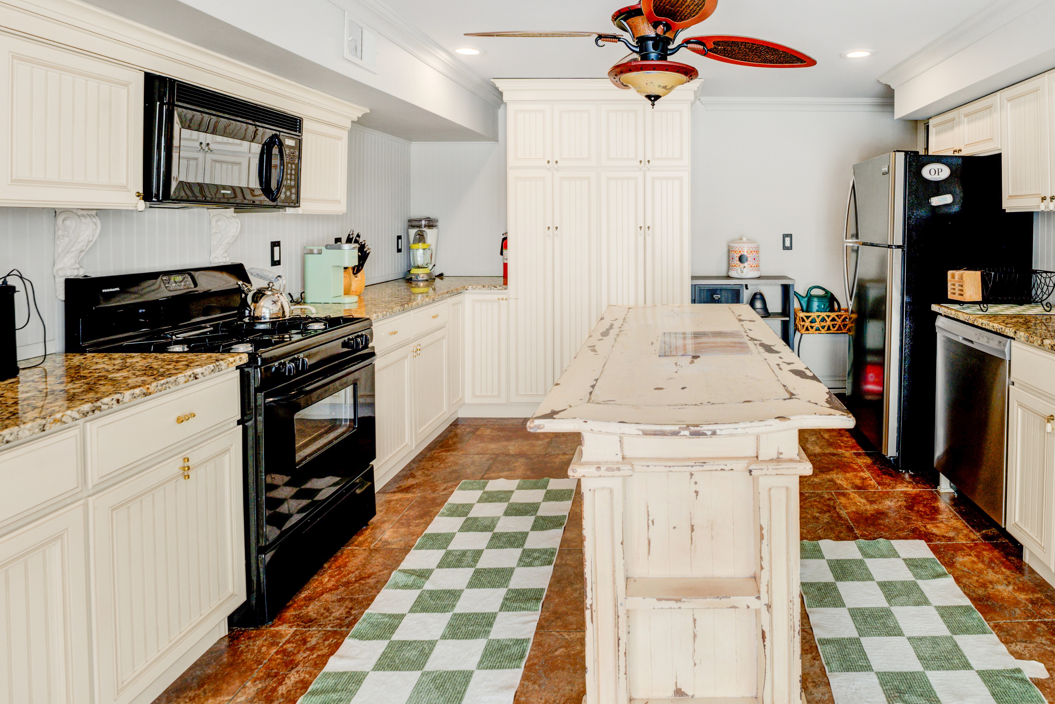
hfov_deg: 81.8
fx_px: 586
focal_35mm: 20
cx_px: 682
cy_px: 213
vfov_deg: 59.9
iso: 400
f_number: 9
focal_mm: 14
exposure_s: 1/30
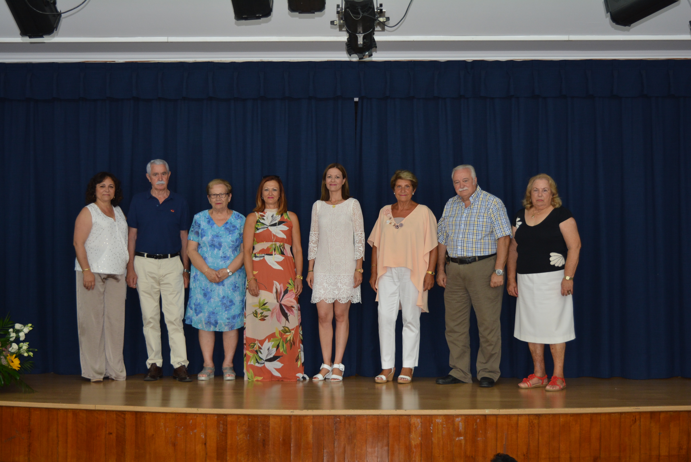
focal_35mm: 54
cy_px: 231
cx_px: 346
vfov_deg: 25.1
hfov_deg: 36.8
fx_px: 1037
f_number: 4.8
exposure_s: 1/60
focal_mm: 36
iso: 640
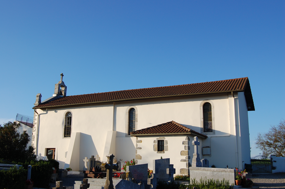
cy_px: 94
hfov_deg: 49.6
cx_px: 142
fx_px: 308
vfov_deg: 34.1
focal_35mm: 39
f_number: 8
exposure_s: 1/400
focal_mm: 26
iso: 200
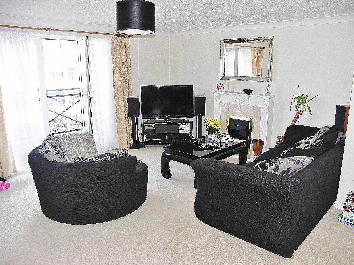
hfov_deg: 63.4
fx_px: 286
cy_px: 132
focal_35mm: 28
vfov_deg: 49.7
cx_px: 177
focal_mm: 7.2
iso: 100
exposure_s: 1/50
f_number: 2.8
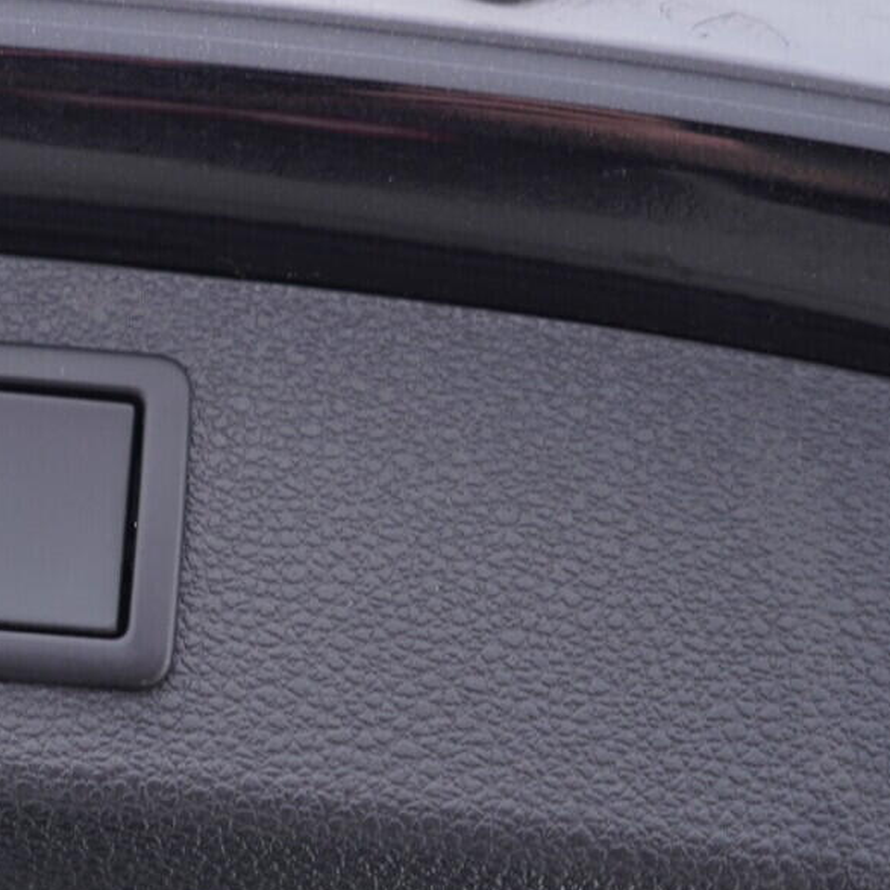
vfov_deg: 23.0
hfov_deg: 21.9
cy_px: 388
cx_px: -82
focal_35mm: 75
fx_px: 2182
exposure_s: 1/40
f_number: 2.8
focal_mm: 24
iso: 200
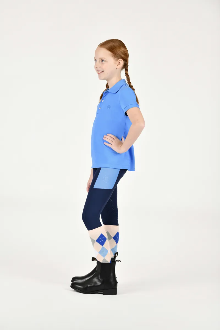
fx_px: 779
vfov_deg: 23.9
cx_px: 110
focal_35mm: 85
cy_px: 165
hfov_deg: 16.1
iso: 125
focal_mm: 85
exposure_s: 1/200
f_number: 5
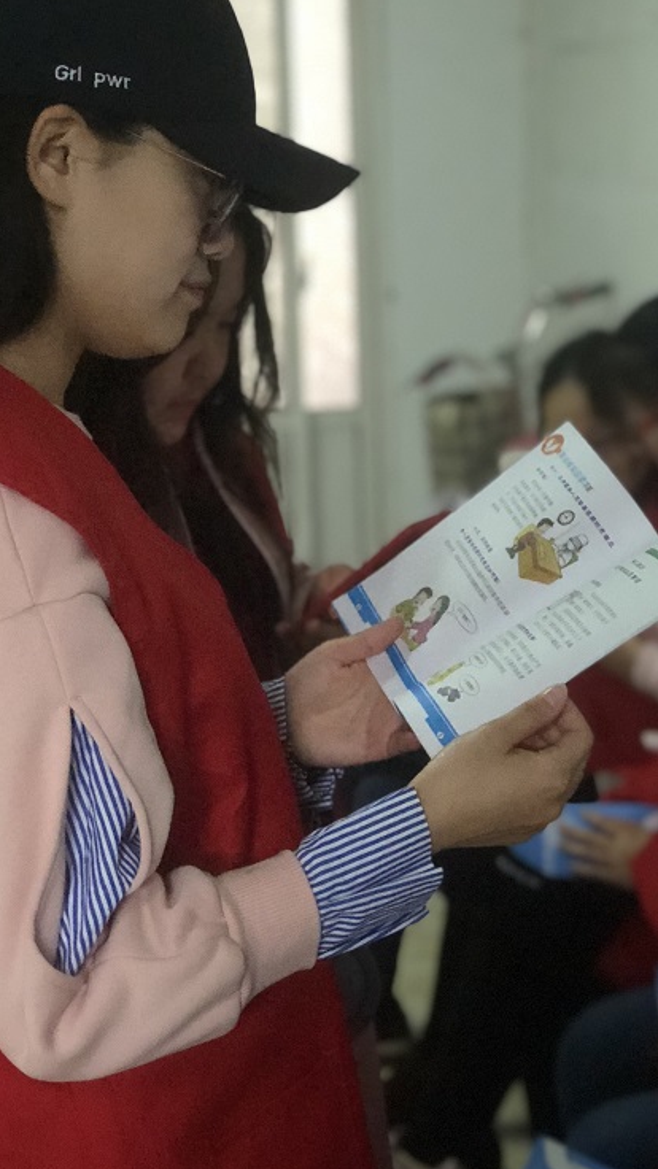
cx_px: 226
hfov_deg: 16.7
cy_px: 571
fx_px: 2233
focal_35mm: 72
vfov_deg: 29.4
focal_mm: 6.6
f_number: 2.8
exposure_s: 1/50
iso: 1250
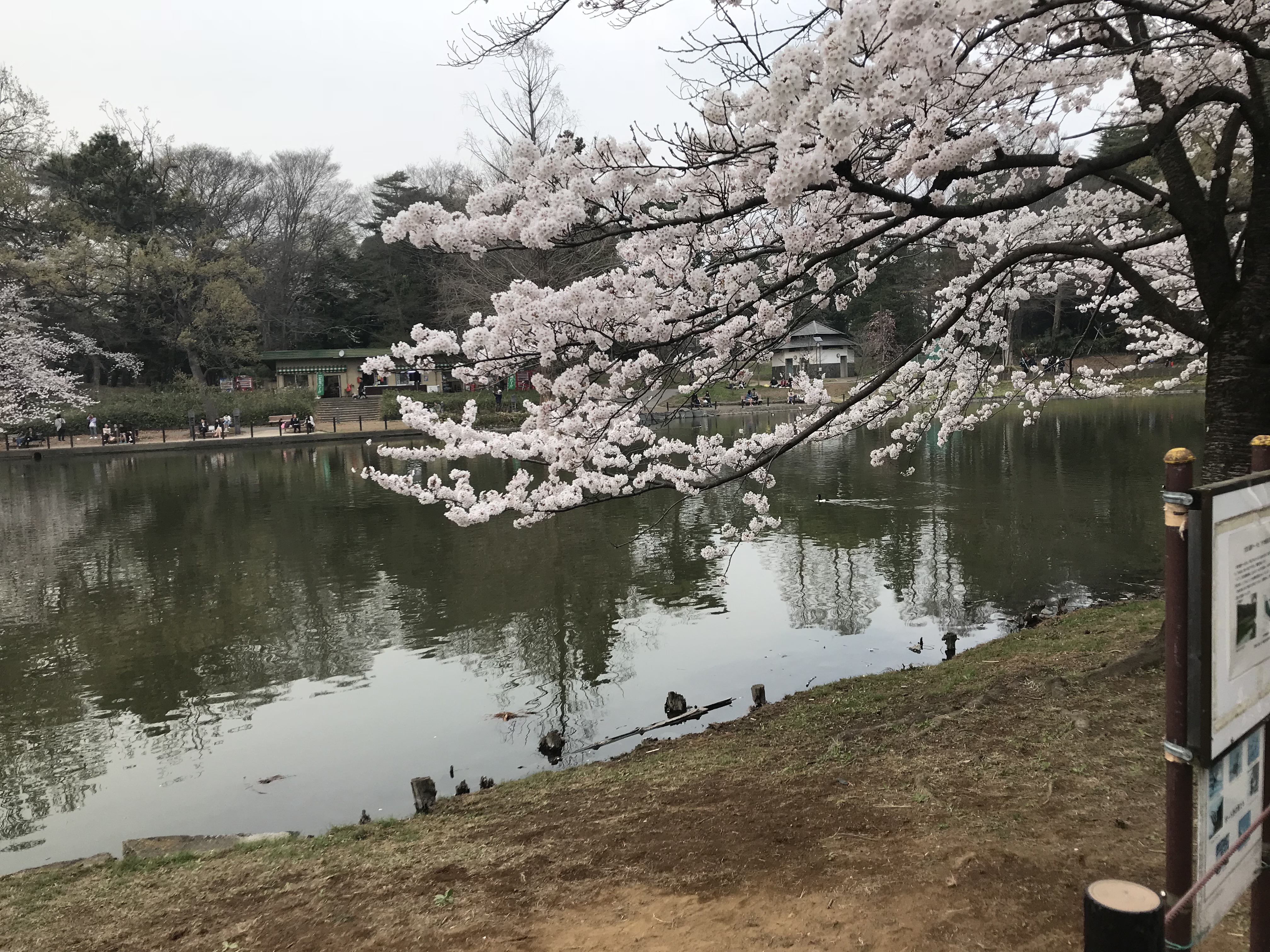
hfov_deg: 63.4
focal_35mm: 28
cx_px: 635
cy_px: 476
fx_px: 1027
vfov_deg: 49.7
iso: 20
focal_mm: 3.99
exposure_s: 1/295
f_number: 1.8
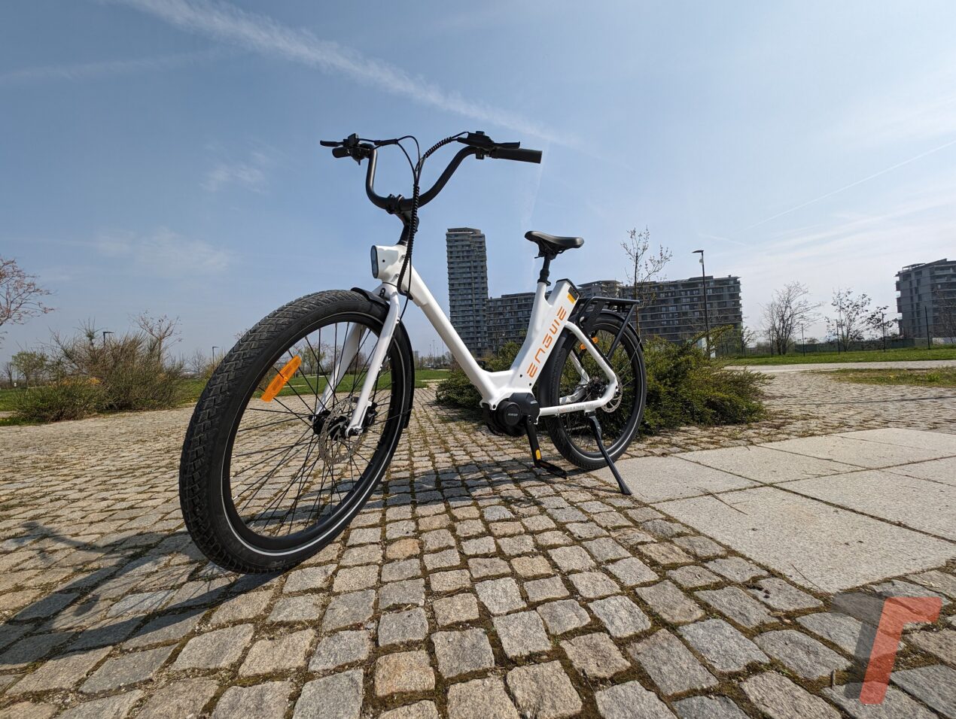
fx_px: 332
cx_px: 478
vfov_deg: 94.6
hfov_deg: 110.5
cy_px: 360
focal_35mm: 12
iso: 42
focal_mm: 2.23
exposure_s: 1/2381
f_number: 1.95
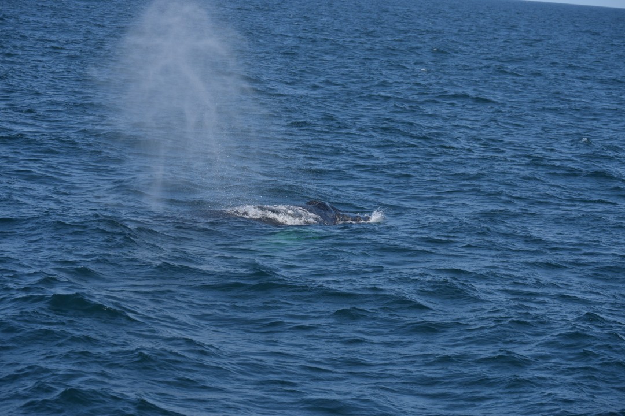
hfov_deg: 15.2
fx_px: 2344
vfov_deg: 10.2
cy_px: 208
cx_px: 312
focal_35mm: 135
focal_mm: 90
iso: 200
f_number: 5.6
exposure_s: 1/1600
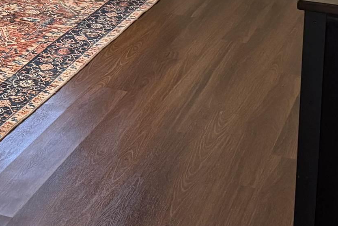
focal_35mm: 92
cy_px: -88
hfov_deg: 22.0
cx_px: 95
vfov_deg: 14.1
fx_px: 864
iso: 640
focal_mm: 6.76
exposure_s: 1/60
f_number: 1.78
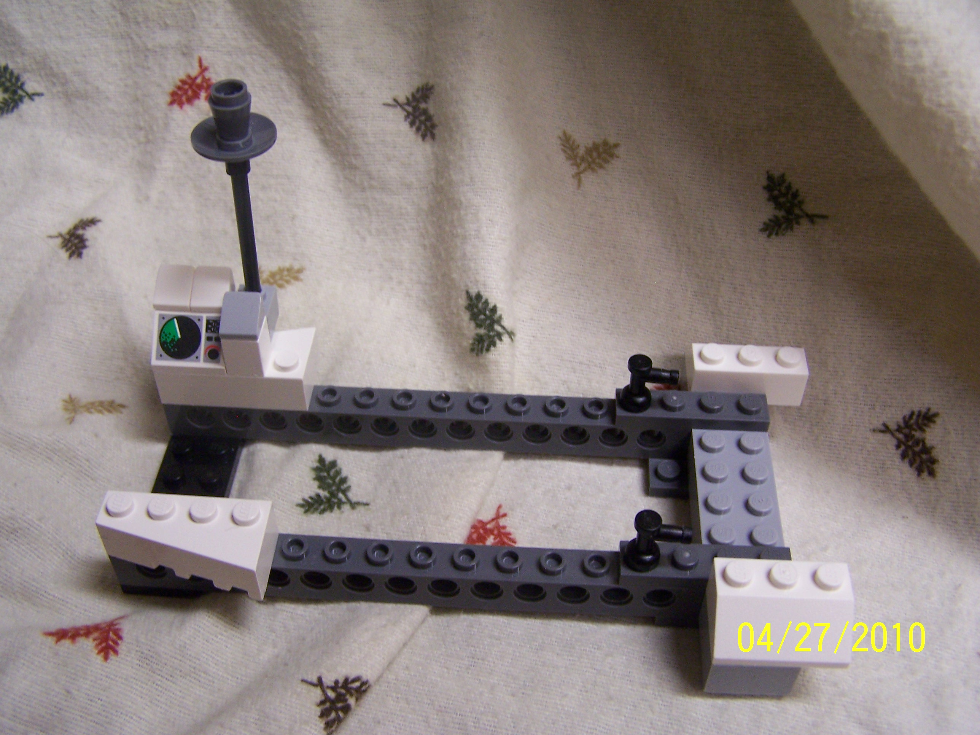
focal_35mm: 38
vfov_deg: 37.7
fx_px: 1076
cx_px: 490
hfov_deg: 49.0
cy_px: 368
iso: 140
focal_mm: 6.3
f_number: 2.8
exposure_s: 1/20
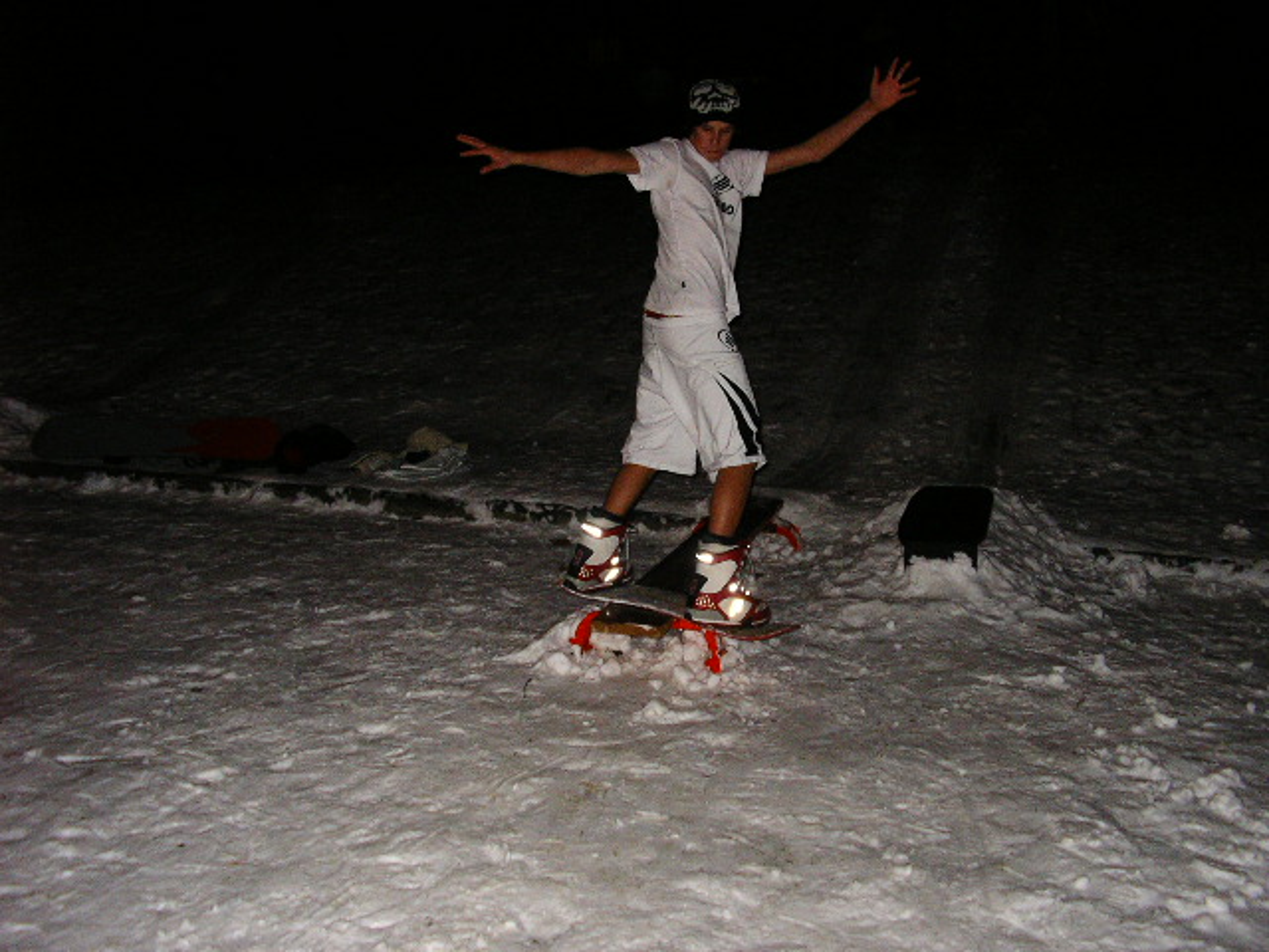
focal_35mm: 38
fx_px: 1393
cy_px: 476
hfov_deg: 49.0
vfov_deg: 37.7
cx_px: 634
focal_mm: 5.8
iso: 200
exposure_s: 1/60
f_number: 2.9
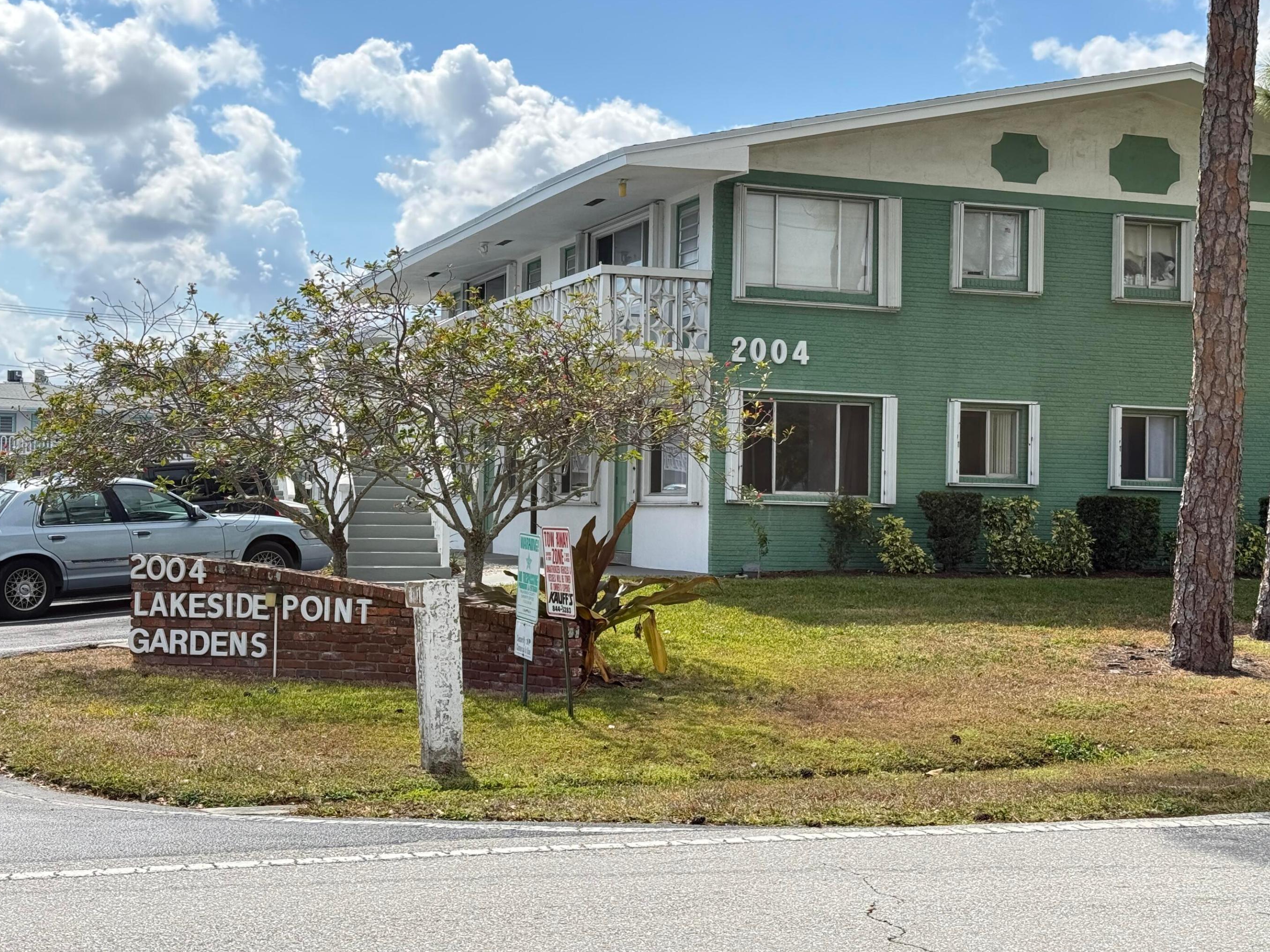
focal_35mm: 51
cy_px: 449
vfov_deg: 28.6
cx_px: 656
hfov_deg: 37.5
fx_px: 1871
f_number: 1.78
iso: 100
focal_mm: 6.76
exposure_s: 1/2494
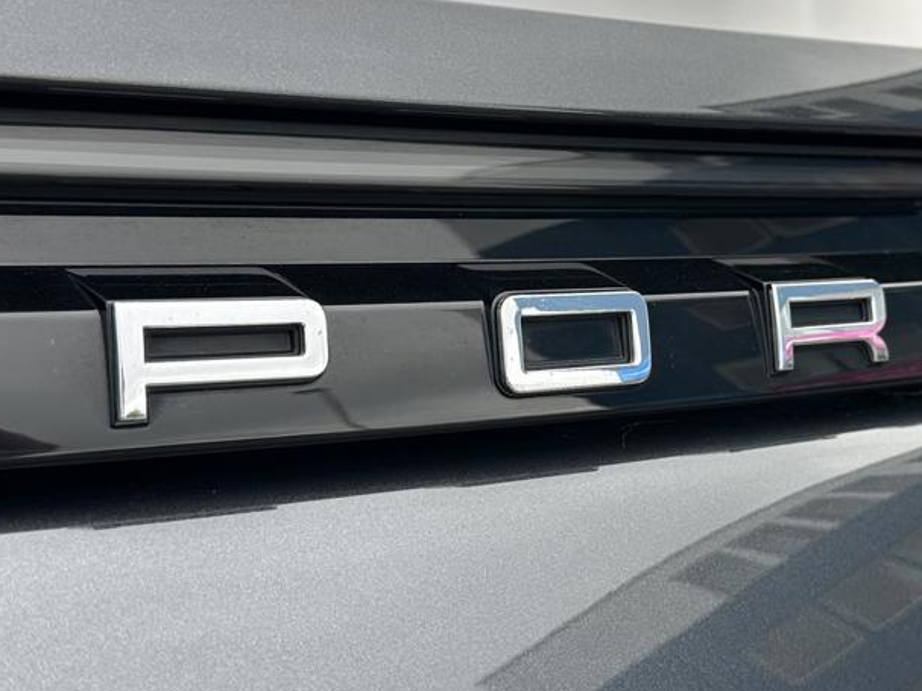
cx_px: 631
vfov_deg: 27.0
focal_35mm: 54
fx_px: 1438
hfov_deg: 35.1
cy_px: 311
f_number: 1.78
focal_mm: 6.86
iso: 80
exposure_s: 1/611
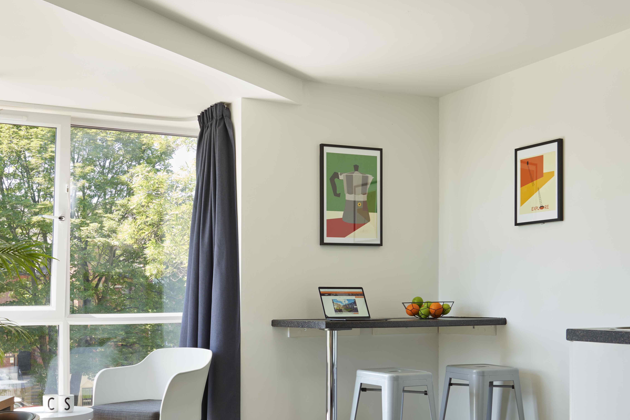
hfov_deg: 46.0
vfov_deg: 31.5
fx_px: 735
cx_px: 237
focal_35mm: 42
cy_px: 297
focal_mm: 24
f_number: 10
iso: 50
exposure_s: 1/13
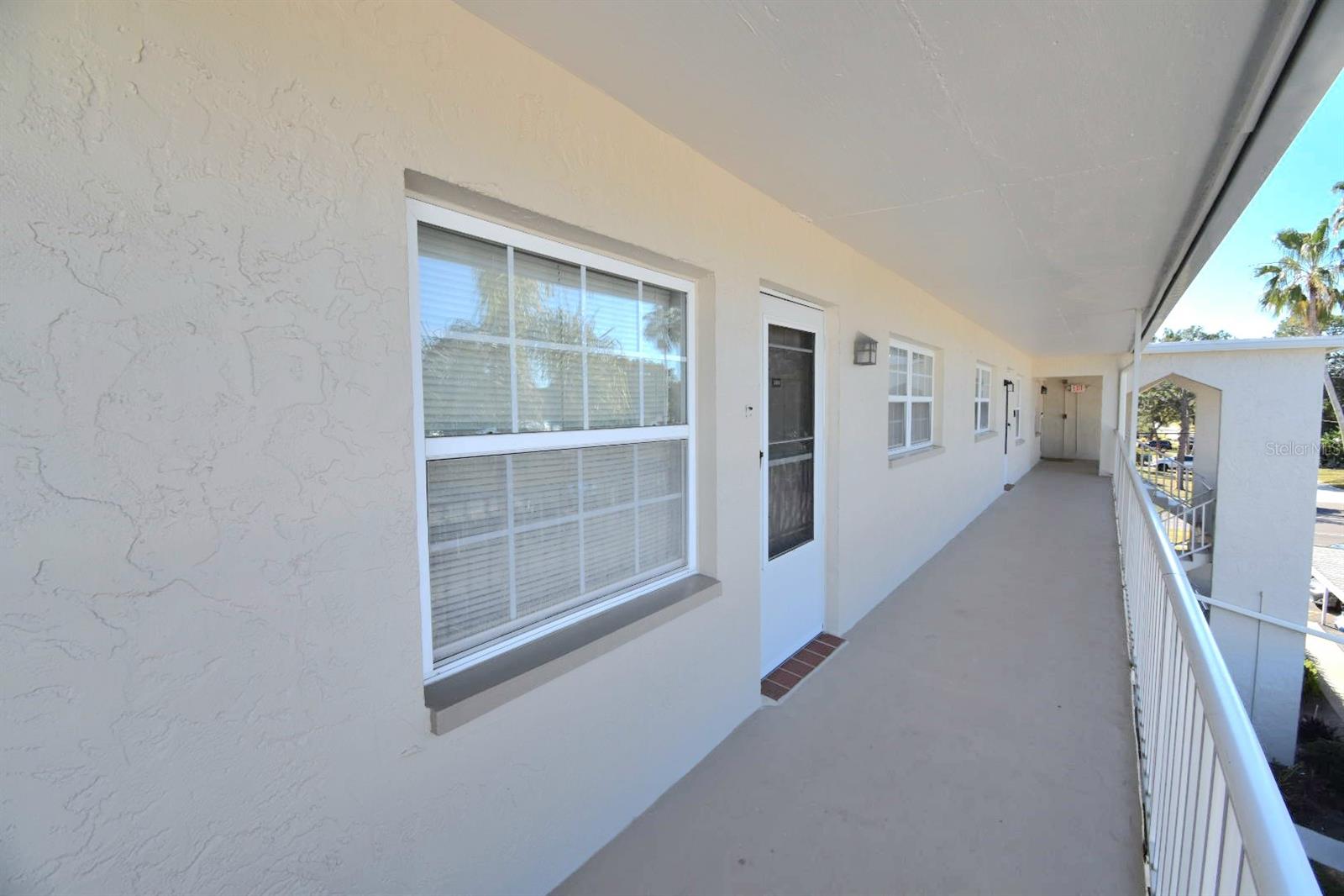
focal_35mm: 15
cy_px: 448
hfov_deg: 100.4
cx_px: 672
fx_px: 560
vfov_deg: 77.3
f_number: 8
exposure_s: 1/250
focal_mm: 10
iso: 200
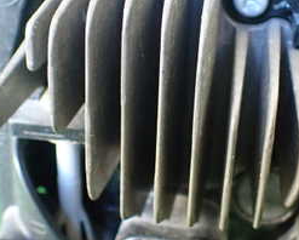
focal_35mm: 71
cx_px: 189
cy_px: 116
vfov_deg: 21.6
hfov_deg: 26.7
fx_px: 629
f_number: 2.3
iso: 1000
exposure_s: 1/30
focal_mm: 5.4
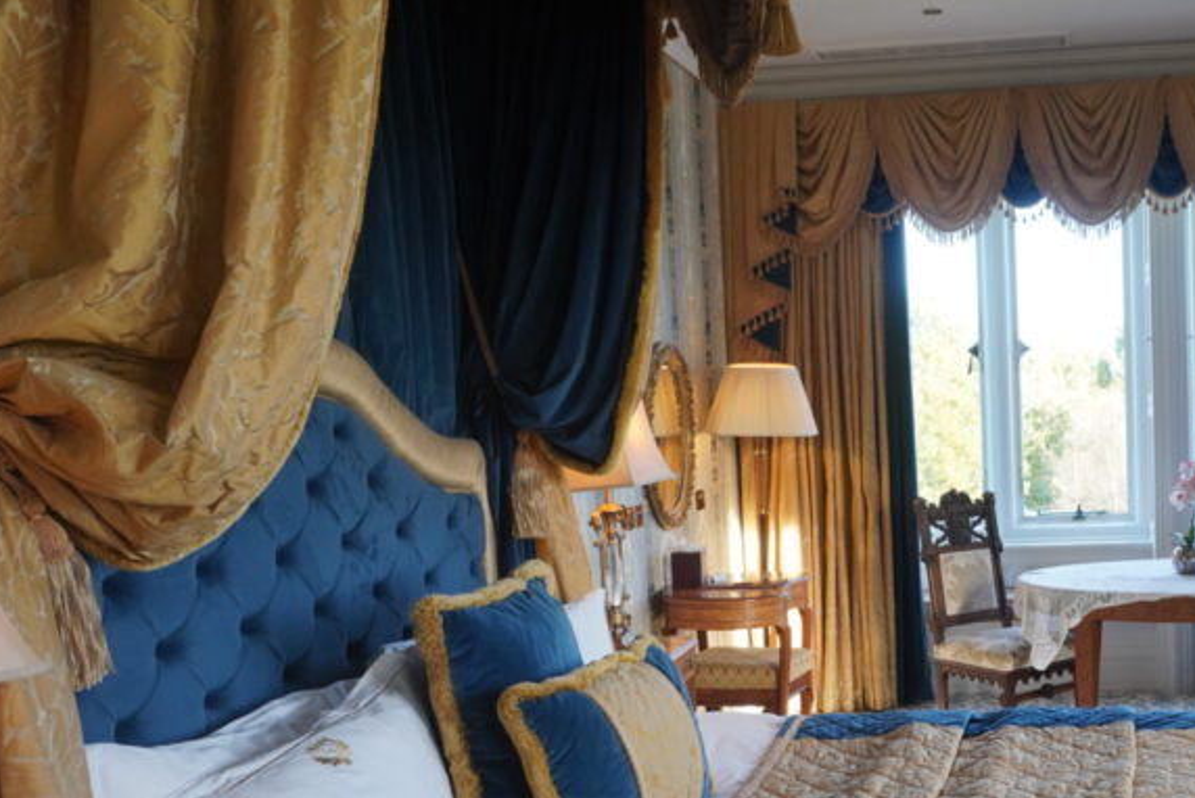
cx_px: 921
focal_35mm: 43
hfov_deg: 43.7
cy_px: 543
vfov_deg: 30.9
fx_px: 1428
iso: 500
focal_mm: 16
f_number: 4
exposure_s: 1/160
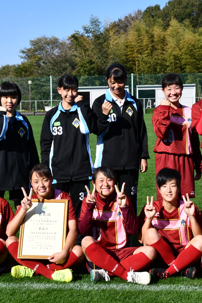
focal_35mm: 71
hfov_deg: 19.2
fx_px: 598
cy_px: 149
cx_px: 80
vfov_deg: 28.5
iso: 800
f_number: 14
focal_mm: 28
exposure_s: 1/800
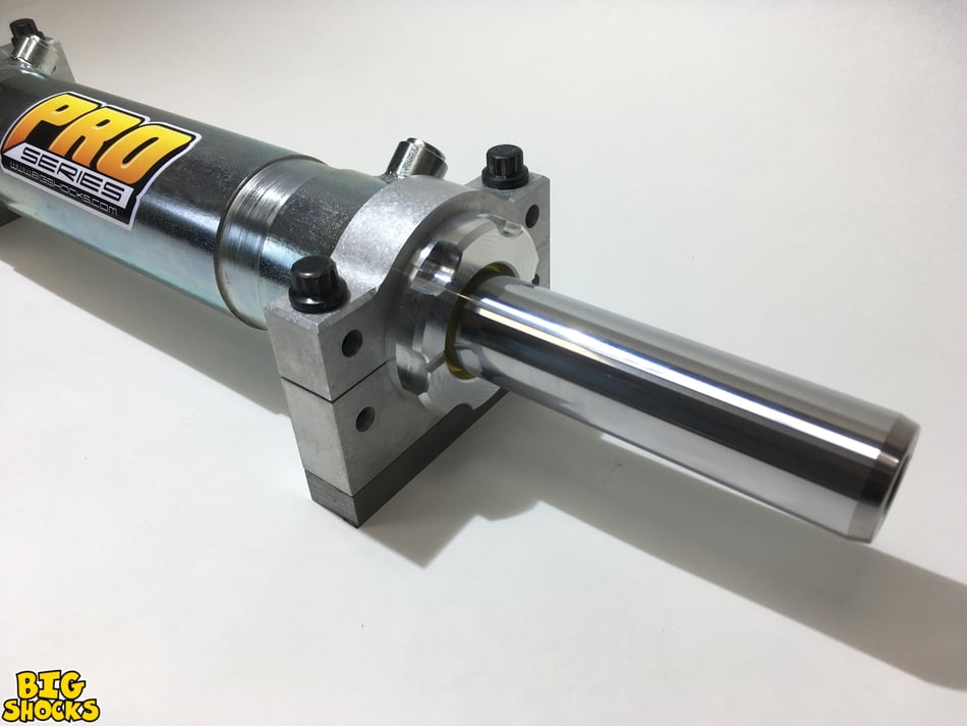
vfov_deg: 48.2
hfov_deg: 61.6
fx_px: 810
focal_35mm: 29
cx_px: 484
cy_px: 363
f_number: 2.2
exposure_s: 1/124
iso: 25
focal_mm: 4.15
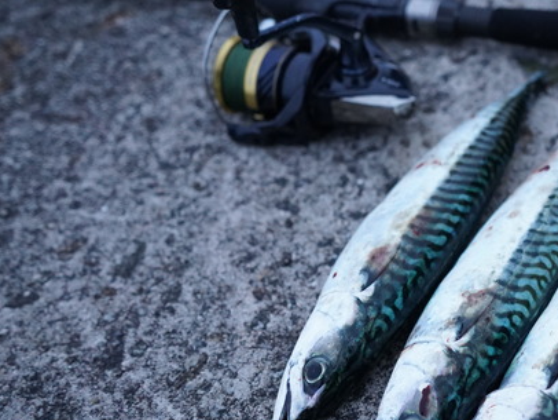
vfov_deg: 27.5
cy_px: 235
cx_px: 460
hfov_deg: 34.8
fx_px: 855
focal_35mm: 53
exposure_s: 1/160
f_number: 2.8
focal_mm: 28
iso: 5000
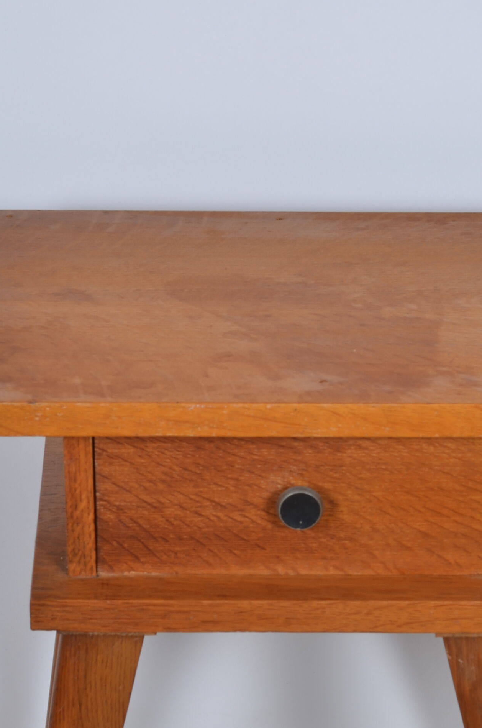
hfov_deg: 9.4
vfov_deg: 13.9
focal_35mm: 146
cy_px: 700
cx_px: 284
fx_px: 2945
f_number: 11
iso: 100
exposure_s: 1/125
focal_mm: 50
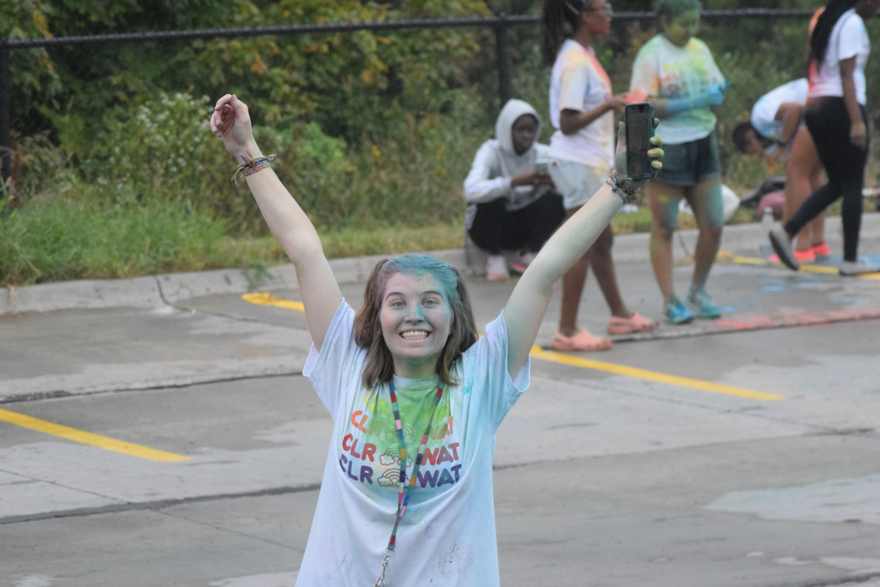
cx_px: 440
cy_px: 294
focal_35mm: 188
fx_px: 4583
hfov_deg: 11.0
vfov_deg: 7.3
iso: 3200
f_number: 10
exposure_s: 1/1600
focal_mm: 125
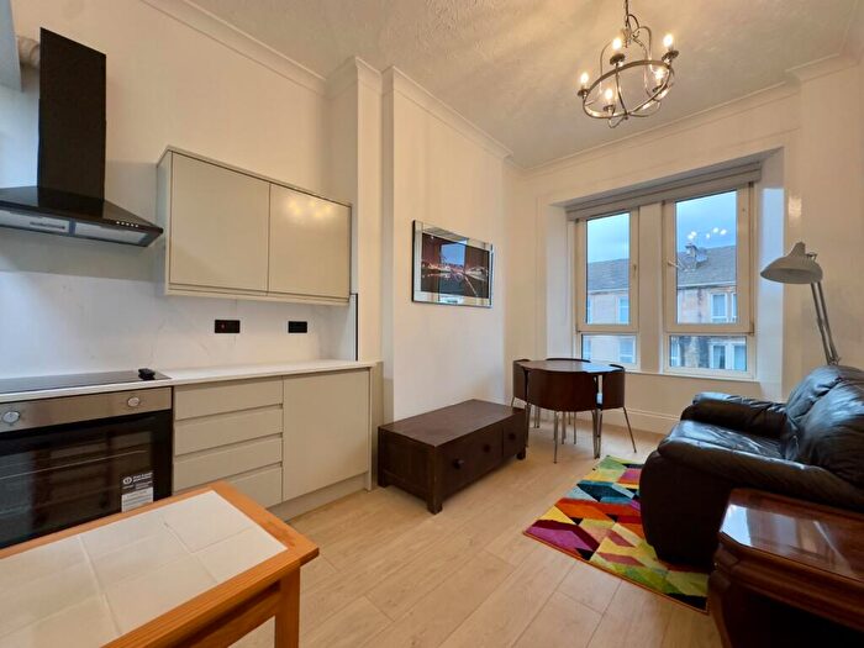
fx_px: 349
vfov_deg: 85.7
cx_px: 432
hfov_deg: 102.1
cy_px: 324
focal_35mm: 14
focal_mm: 2.22
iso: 200
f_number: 2.2
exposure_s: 1/105
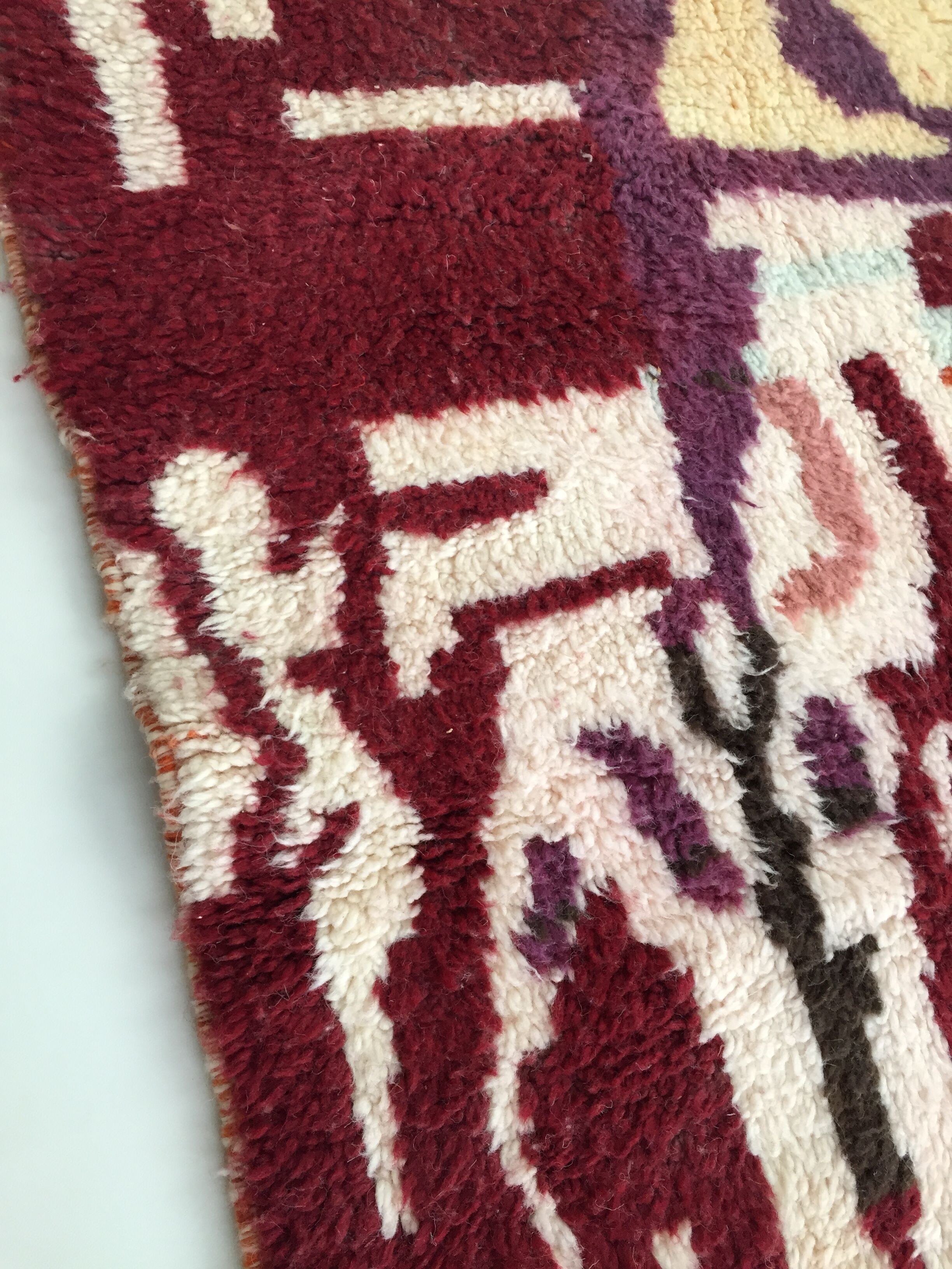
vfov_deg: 61.7
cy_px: 634
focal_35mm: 29
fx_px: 1063
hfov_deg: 48.2
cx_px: 476
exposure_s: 1/33
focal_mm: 4.15
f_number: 2.2
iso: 100
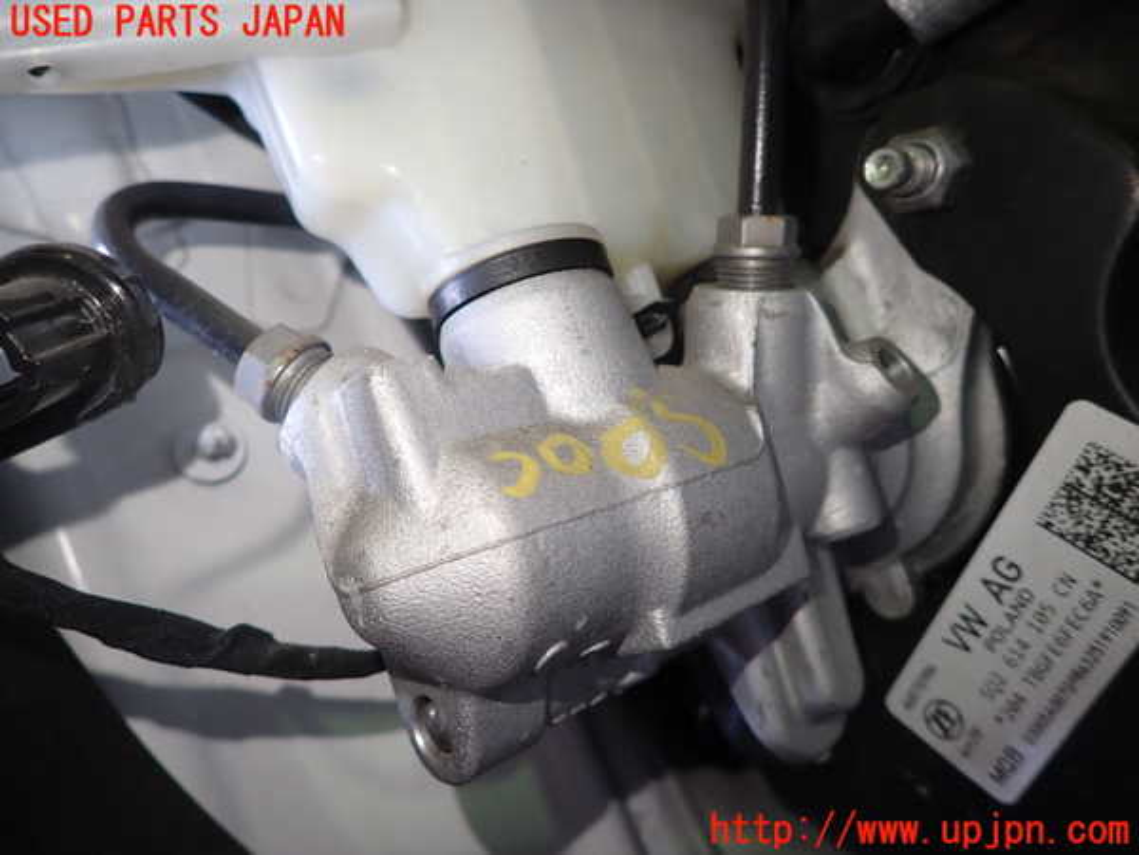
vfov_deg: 54.9
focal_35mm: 25
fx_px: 823
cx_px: 570
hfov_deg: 69.4
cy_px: 428
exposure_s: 1/60
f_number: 2
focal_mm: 4.5
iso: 125
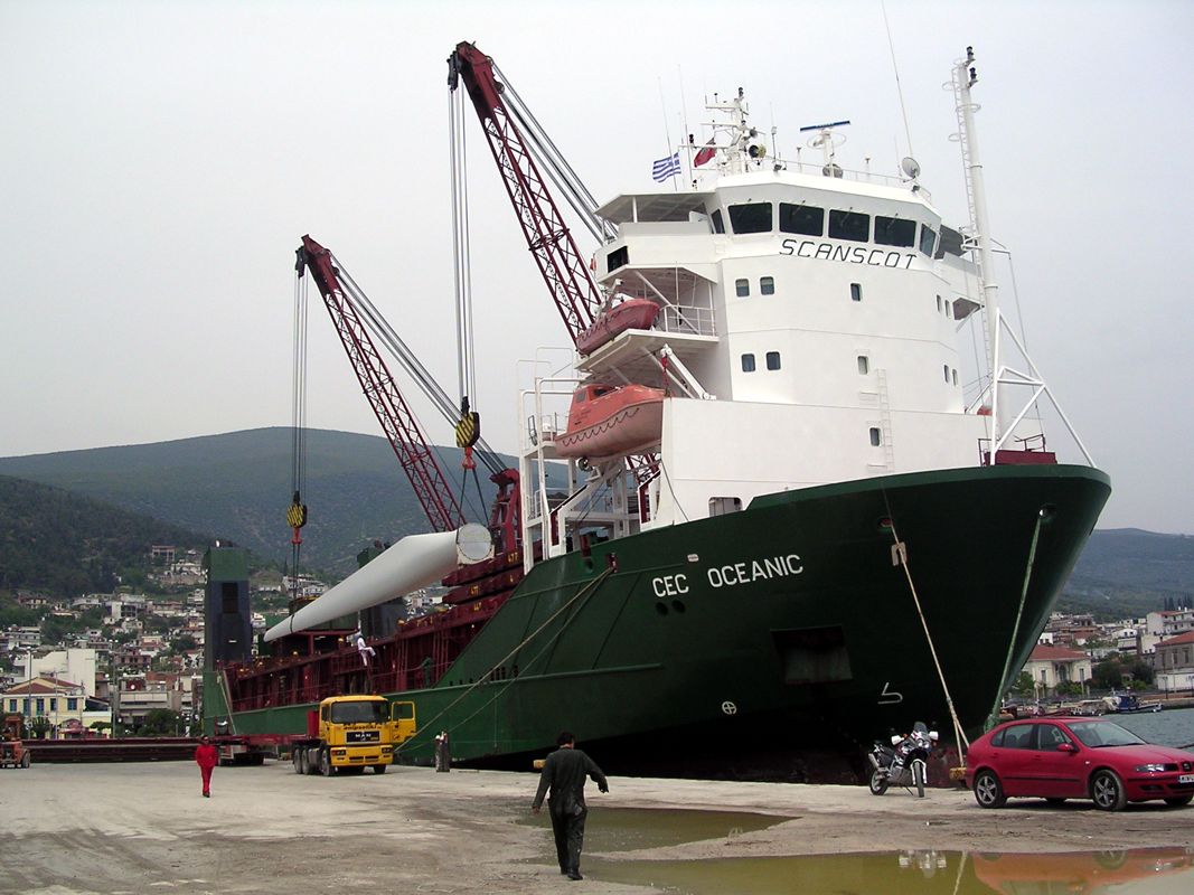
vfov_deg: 37.7
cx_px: 597
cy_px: 448
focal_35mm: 38
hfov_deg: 49.0
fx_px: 1311
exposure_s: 1/1502
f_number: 2.8
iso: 100
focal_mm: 5.8
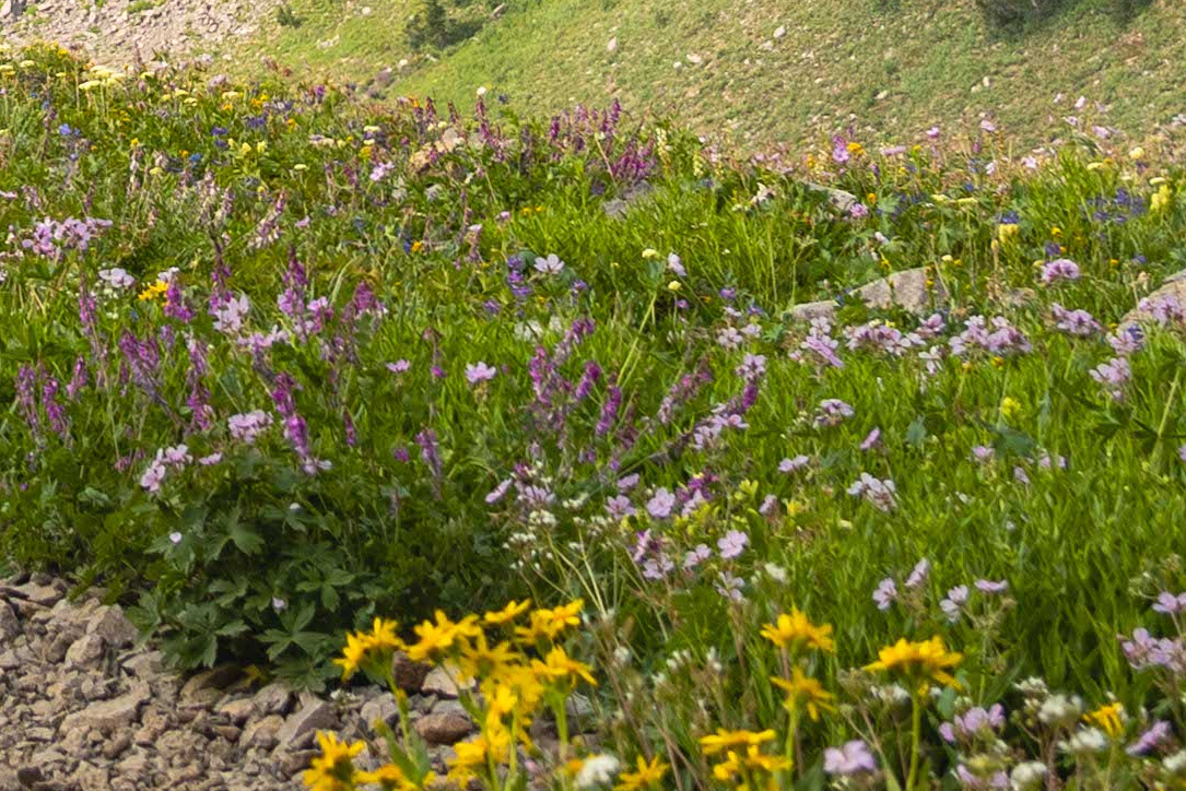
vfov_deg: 7.5
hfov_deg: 11.6
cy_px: -1183
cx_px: -531
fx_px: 5635
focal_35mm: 171
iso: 200
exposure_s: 1/640
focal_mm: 31
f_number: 6.3
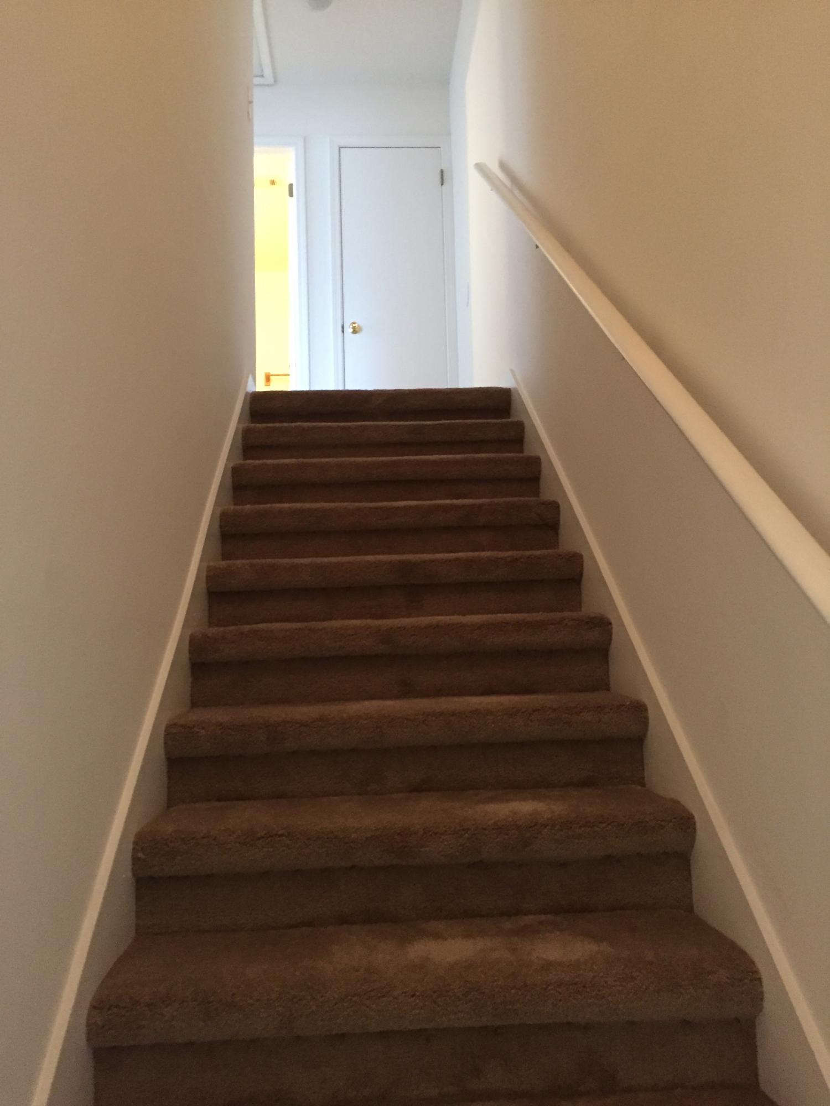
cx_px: 415
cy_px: 553
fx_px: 927
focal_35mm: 29
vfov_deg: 61.7
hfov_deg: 48.2
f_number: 2.2
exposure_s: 1/20
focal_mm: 4.15
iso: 250
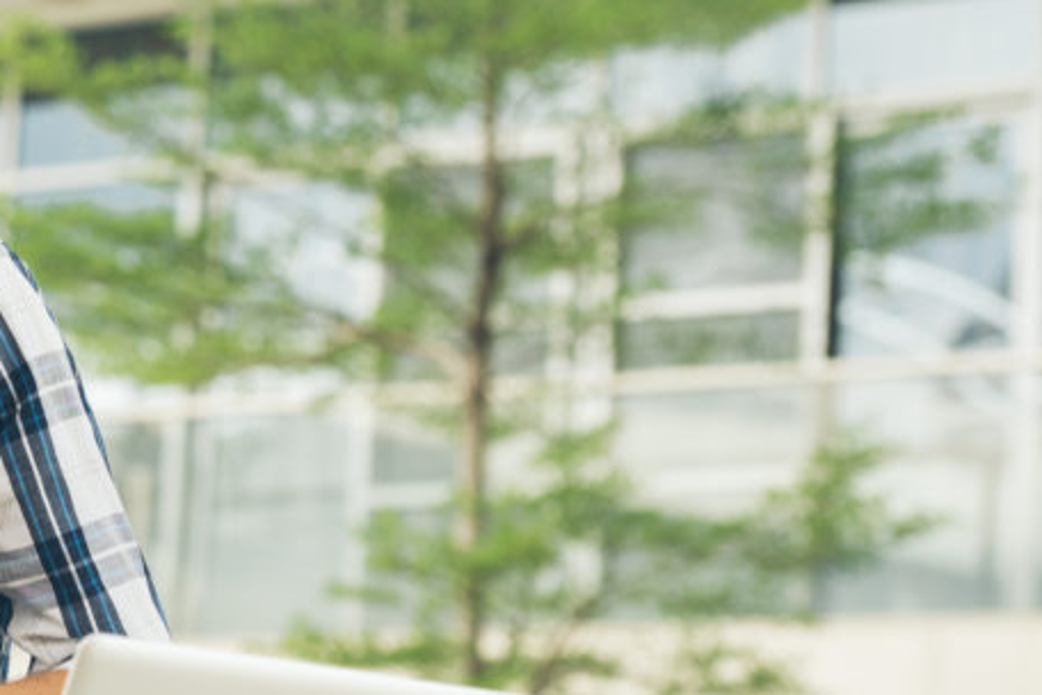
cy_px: 264
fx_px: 5846
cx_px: -69
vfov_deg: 6.8
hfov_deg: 10.1
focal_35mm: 202
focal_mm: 90
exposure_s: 1/640
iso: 400
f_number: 4.5
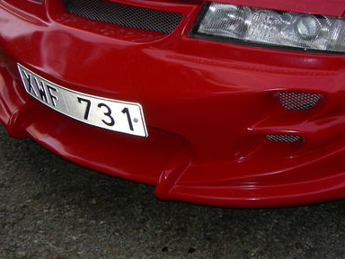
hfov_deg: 32.1
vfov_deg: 24.3
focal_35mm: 60
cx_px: 212
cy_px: 92
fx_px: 598
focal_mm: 7.5
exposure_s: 1/60.1
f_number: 2.7
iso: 64
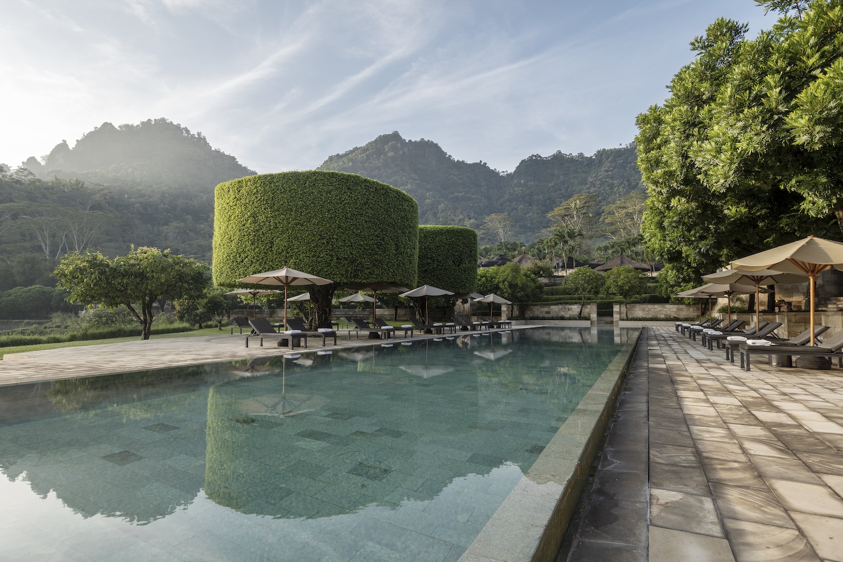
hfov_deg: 84.0
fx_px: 468
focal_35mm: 20
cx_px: 422
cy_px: 281
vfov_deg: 61.9
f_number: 8
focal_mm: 20
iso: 100
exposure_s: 1/30
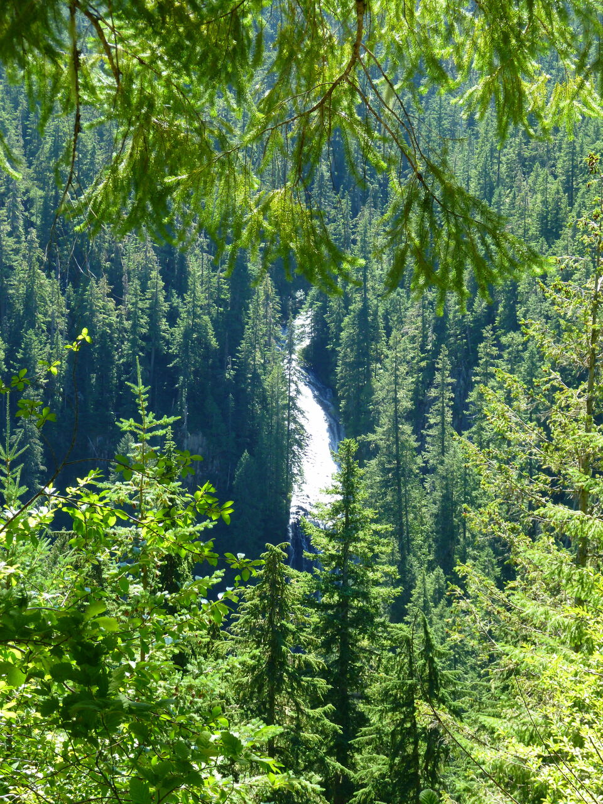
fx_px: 1649
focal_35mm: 71
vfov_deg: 27.4
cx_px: 302
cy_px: 402
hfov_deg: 20.7
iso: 80
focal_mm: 12.7
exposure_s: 1/50
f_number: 4.8
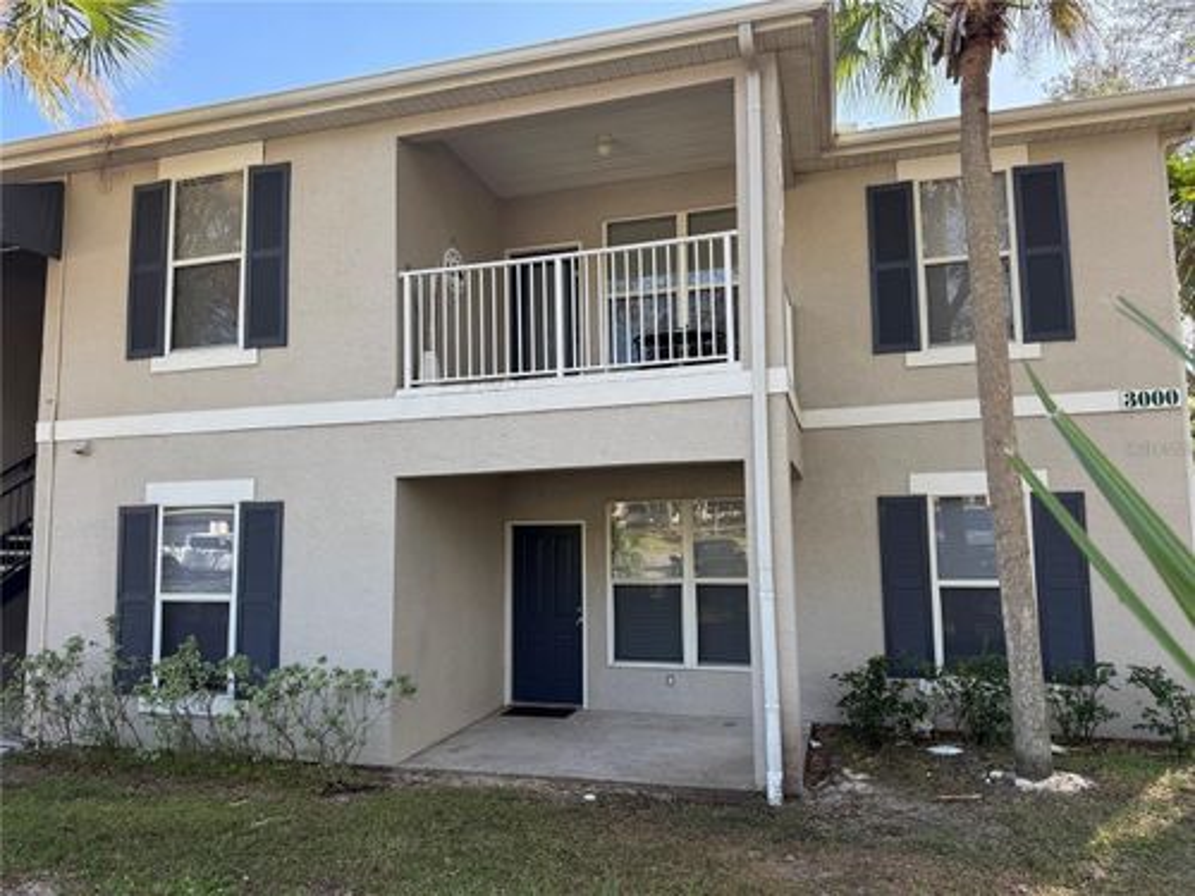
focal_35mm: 24
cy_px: 448
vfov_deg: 56.8
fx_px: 829
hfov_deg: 71.6
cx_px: 598
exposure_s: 1/553
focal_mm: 6.76
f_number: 1.78
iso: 80
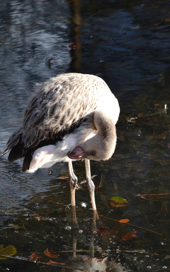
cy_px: 136
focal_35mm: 582
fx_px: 4315
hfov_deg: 2.3
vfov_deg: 3.6
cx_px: 81
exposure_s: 1/500
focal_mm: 380
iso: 640
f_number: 6.3
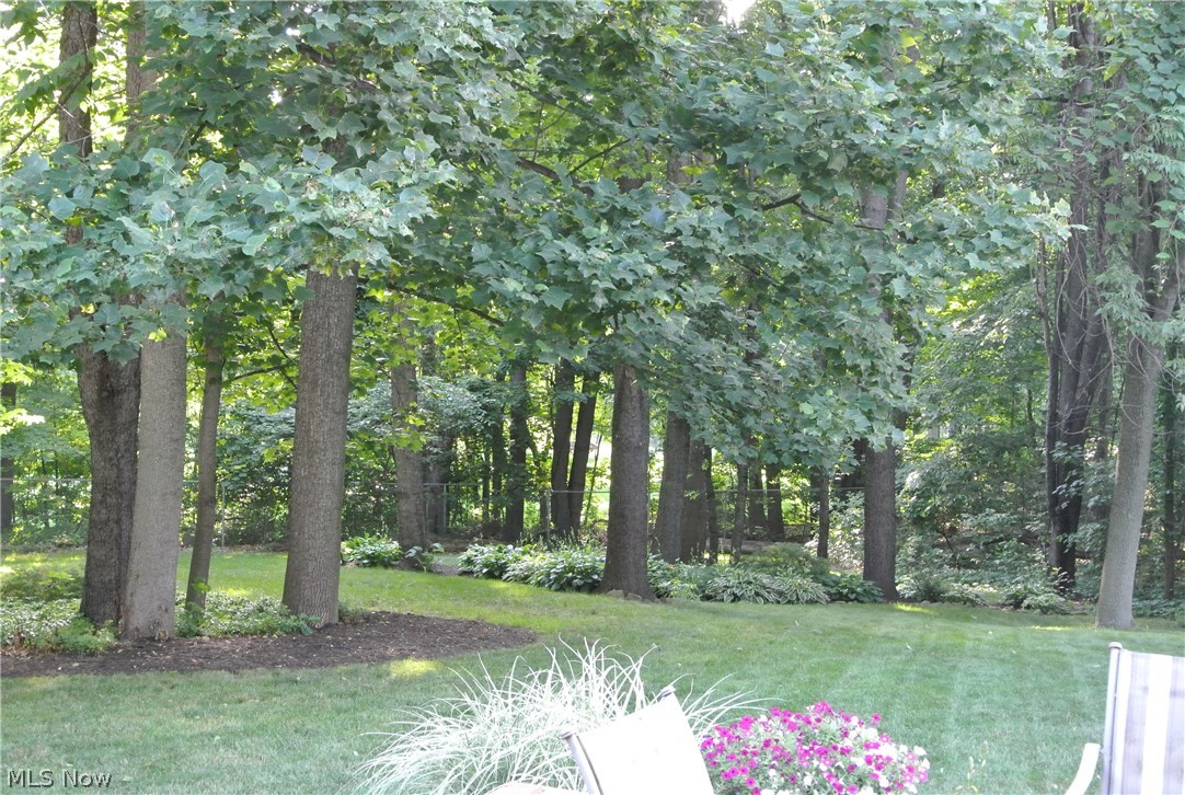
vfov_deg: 30.0
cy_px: 398
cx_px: 592
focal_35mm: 45
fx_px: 1484
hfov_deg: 43.5
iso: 800
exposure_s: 1/40
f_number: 4.5
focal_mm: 16.9
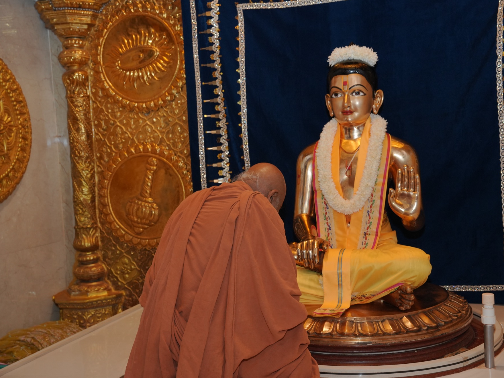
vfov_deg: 30.9
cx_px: 280
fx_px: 684
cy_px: 188
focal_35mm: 47
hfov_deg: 40.4
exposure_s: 1/125
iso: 1250
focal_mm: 43
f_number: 5
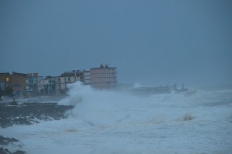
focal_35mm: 208
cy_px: 77
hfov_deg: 9.9
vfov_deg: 6.6
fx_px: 1337
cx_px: 115
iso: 3200
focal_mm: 135
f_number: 5.6
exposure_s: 1/30
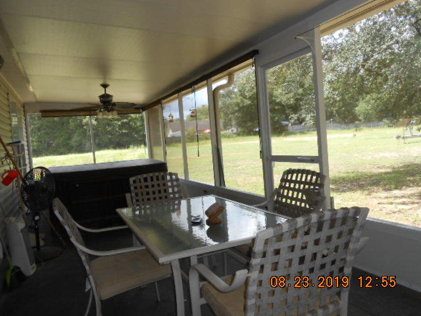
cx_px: 210
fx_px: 316
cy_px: 158
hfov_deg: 67.3
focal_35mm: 26
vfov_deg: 53.1
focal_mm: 4.6
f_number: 3.5
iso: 80
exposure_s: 1/80
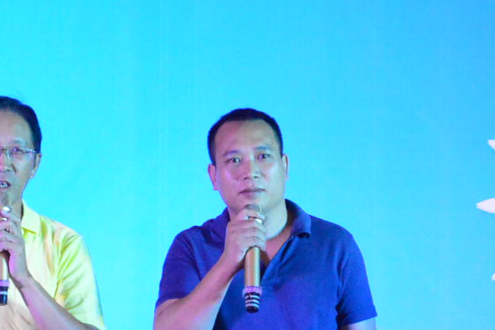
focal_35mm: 163
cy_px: 241
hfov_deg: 12.6
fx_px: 2240
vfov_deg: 8.4
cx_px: 248
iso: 3200
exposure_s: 1/125
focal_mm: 26
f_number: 6.3
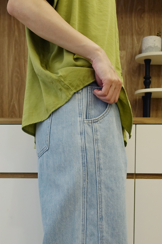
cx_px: 76
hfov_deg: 27.0
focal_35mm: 50
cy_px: 205
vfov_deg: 37.7
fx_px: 337
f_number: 1.8
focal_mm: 8.8
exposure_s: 1/125
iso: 200
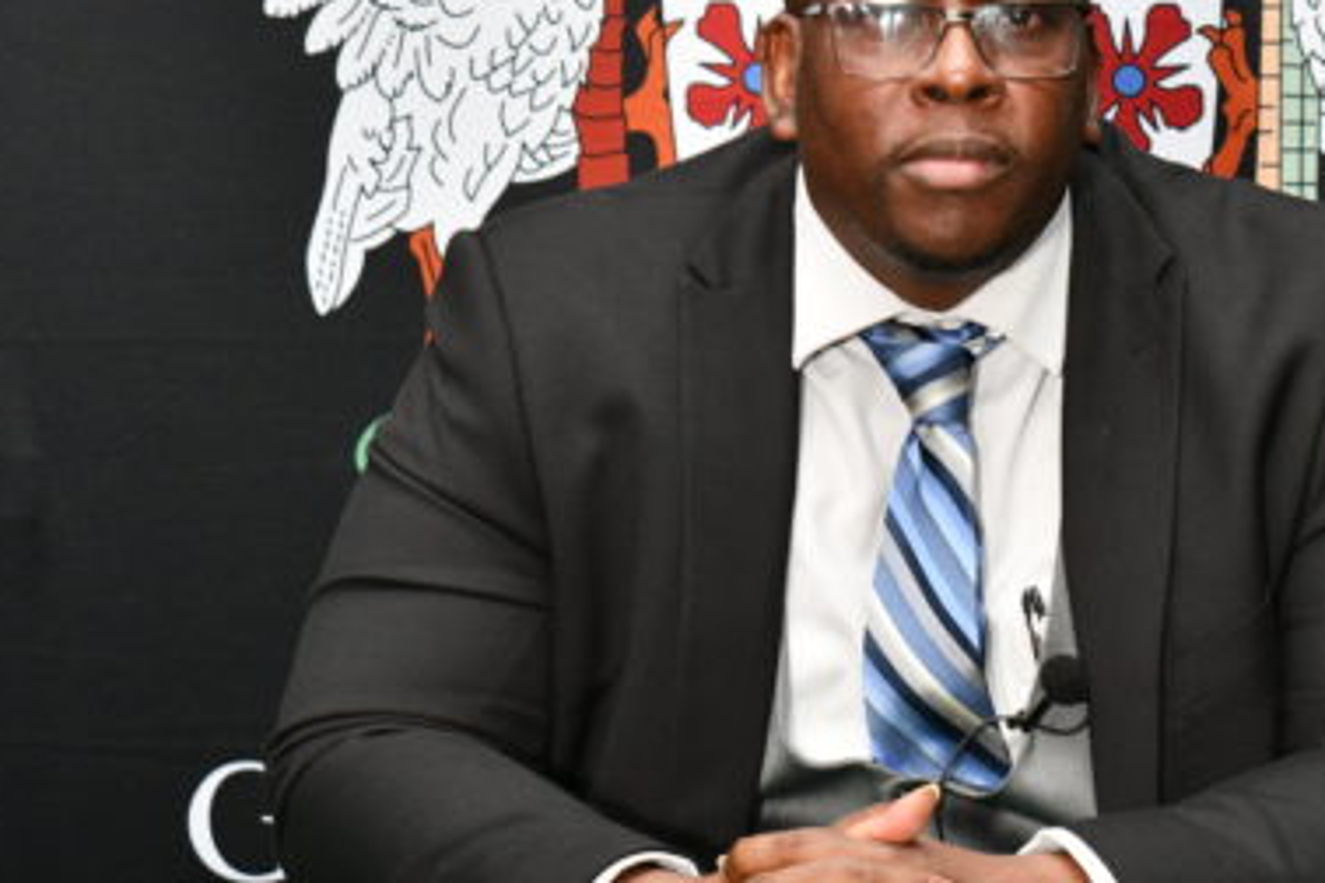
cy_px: 357
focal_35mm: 137
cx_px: 897
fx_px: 5042
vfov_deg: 10.0
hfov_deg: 14.9
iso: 1250
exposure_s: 1/60
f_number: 8
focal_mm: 46
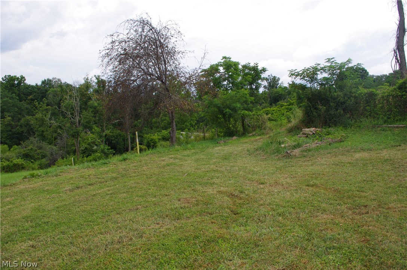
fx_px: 305
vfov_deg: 47.8
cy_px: 135
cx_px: 204
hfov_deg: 67.5
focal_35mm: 27
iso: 400
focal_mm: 18
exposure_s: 1/100
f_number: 11
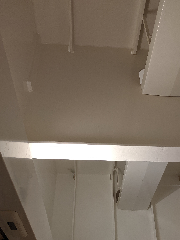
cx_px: 109
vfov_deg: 47.1
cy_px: 159
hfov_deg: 36.7
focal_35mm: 39
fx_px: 270
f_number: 2
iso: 264
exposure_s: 1/60
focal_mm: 4.67
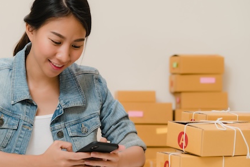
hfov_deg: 23.0
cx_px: 78
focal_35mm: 88
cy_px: 80
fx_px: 611
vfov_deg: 15.6
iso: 800
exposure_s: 1/100
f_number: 3.5
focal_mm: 55
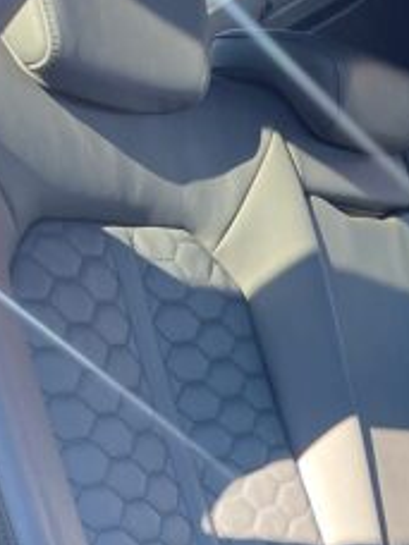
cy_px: 657
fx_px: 1134
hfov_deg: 18.9
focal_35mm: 72
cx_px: 532
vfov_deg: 24.4
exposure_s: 1/121
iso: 64
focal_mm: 4.2
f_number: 1.6
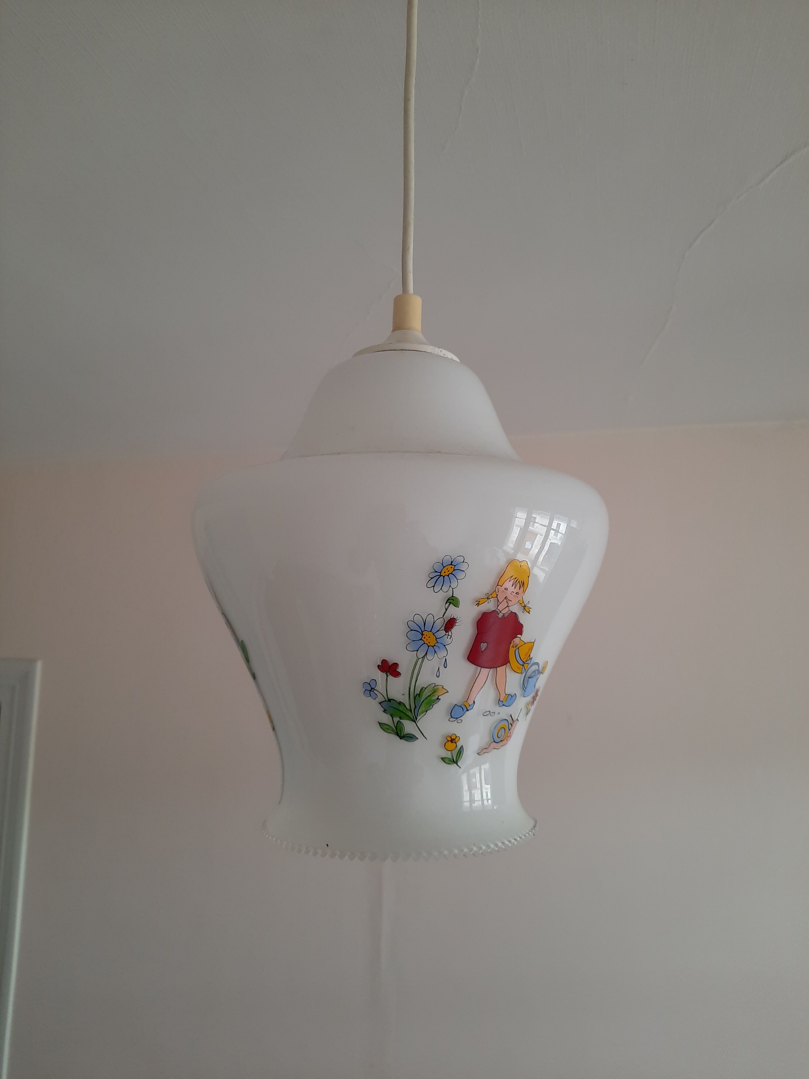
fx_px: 779
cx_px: 404
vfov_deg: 69.4
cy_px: 540
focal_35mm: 25
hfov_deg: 54.9
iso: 160
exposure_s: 1/50
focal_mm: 4.6
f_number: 2
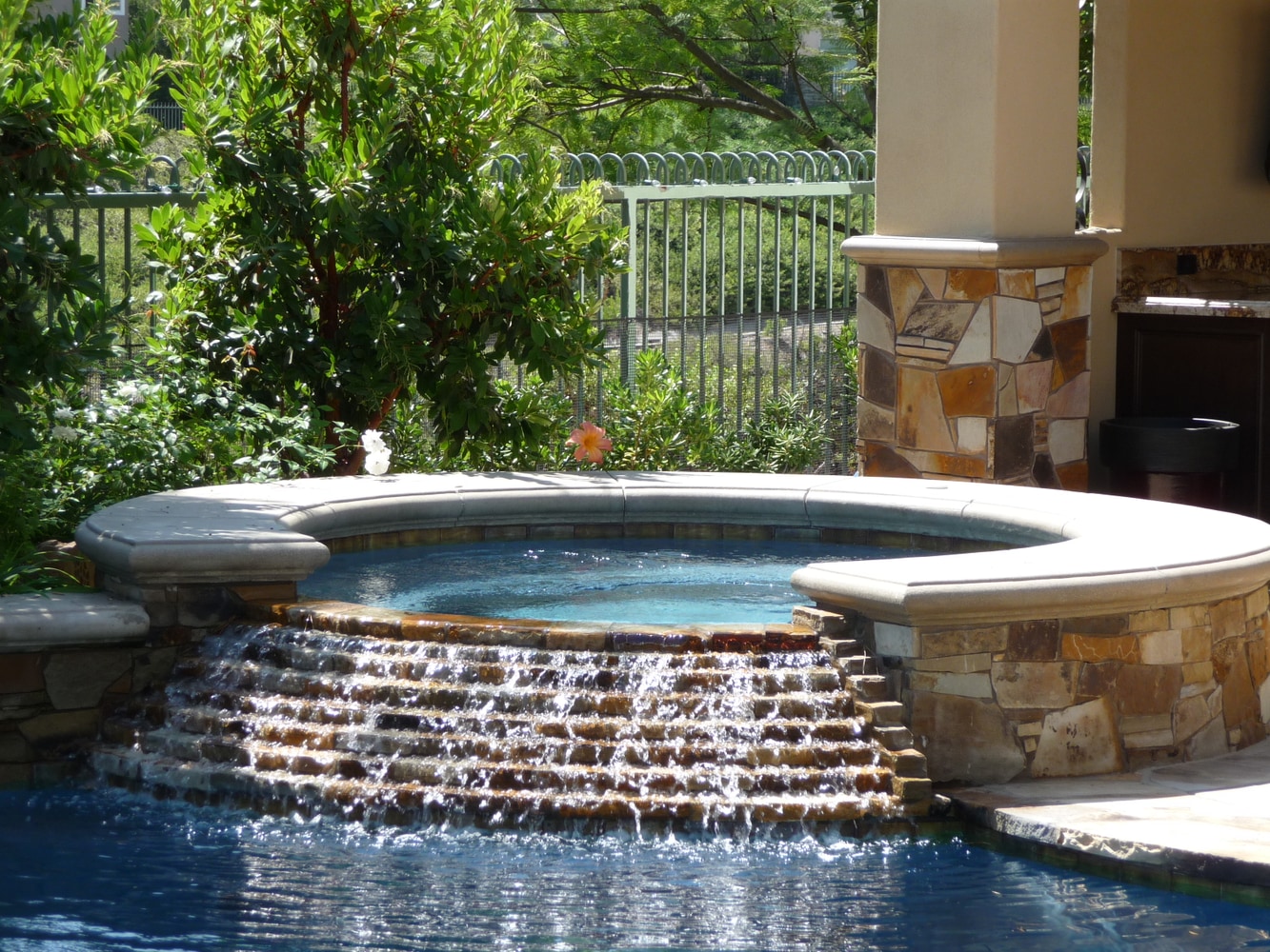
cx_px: 635
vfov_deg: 11.6
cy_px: 476
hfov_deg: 15.4
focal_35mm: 128
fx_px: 4697
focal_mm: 21.8
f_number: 4.7
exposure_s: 1/250
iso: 100
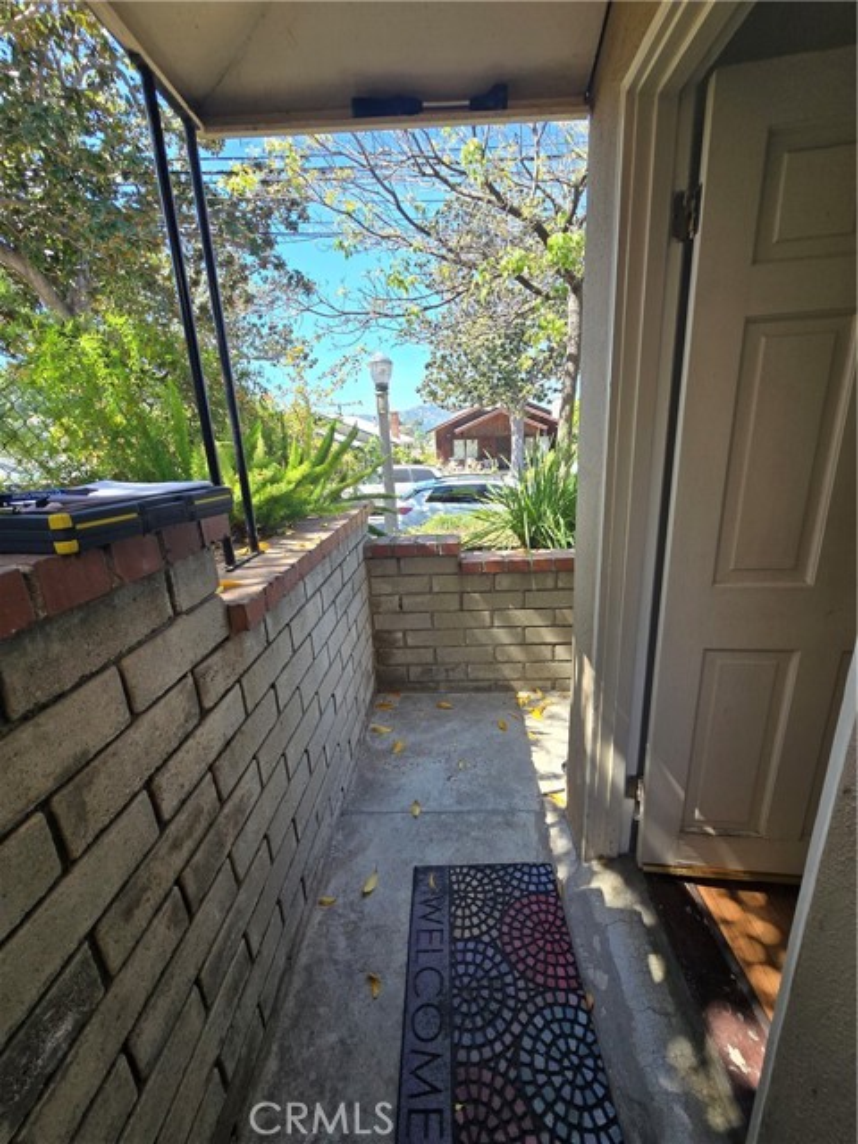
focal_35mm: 13
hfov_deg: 89.9
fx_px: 430
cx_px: 429
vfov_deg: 106.2
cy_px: 572
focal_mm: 2.2
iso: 50
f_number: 2.2
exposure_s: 1/312
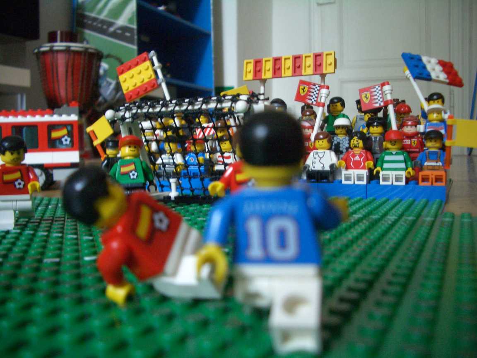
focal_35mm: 35
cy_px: 179
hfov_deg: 52.6
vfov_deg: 40.7
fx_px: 482
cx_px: 238
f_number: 2.6
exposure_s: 1/30
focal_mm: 5.8
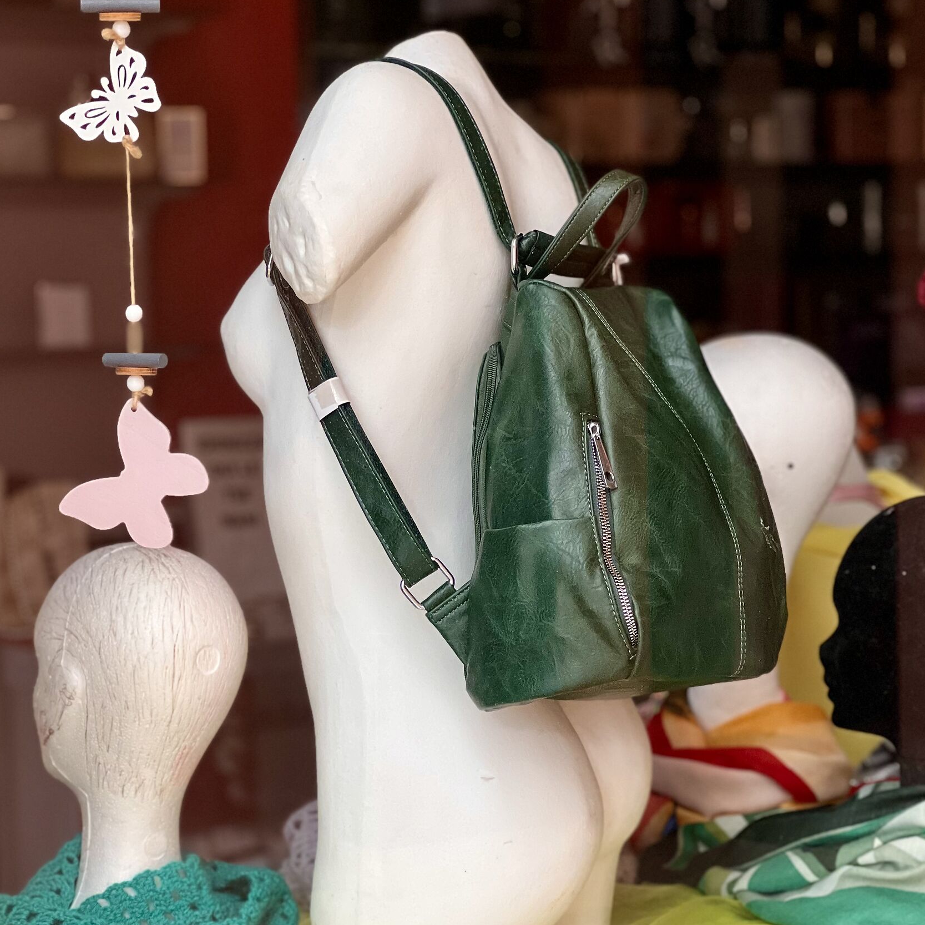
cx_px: 442
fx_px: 2963
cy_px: 606
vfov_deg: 17.7
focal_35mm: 98
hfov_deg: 17.7
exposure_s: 1/121
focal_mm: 9
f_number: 2.8
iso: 200
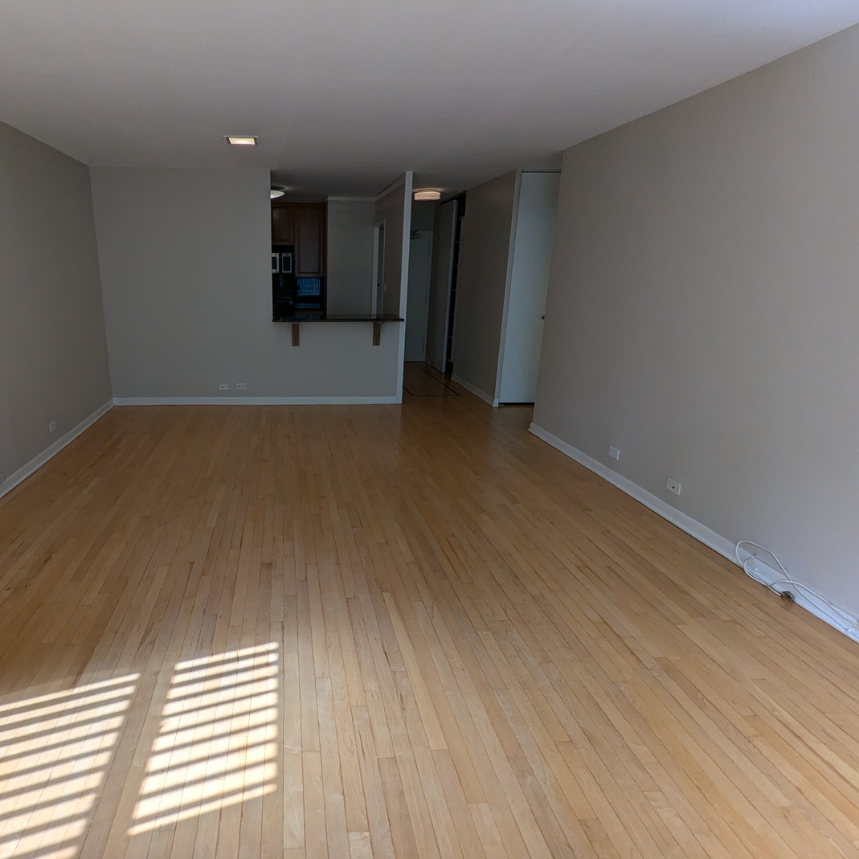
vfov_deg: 77.7
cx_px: 313
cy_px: 432
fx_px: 533
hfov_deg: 76.1
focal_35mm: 19
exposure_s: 1/283
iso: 45
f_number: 2.2
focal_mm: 2.35
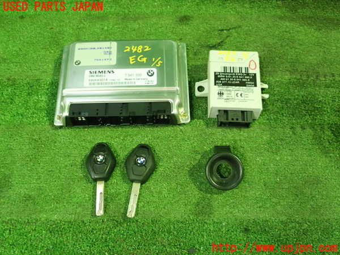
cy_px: 128
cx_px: 170
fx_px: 373
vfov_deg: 37.7
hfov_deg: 49.0
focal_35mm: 38
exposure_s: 1/40
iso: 1000
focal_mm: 6.86
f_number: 2.7
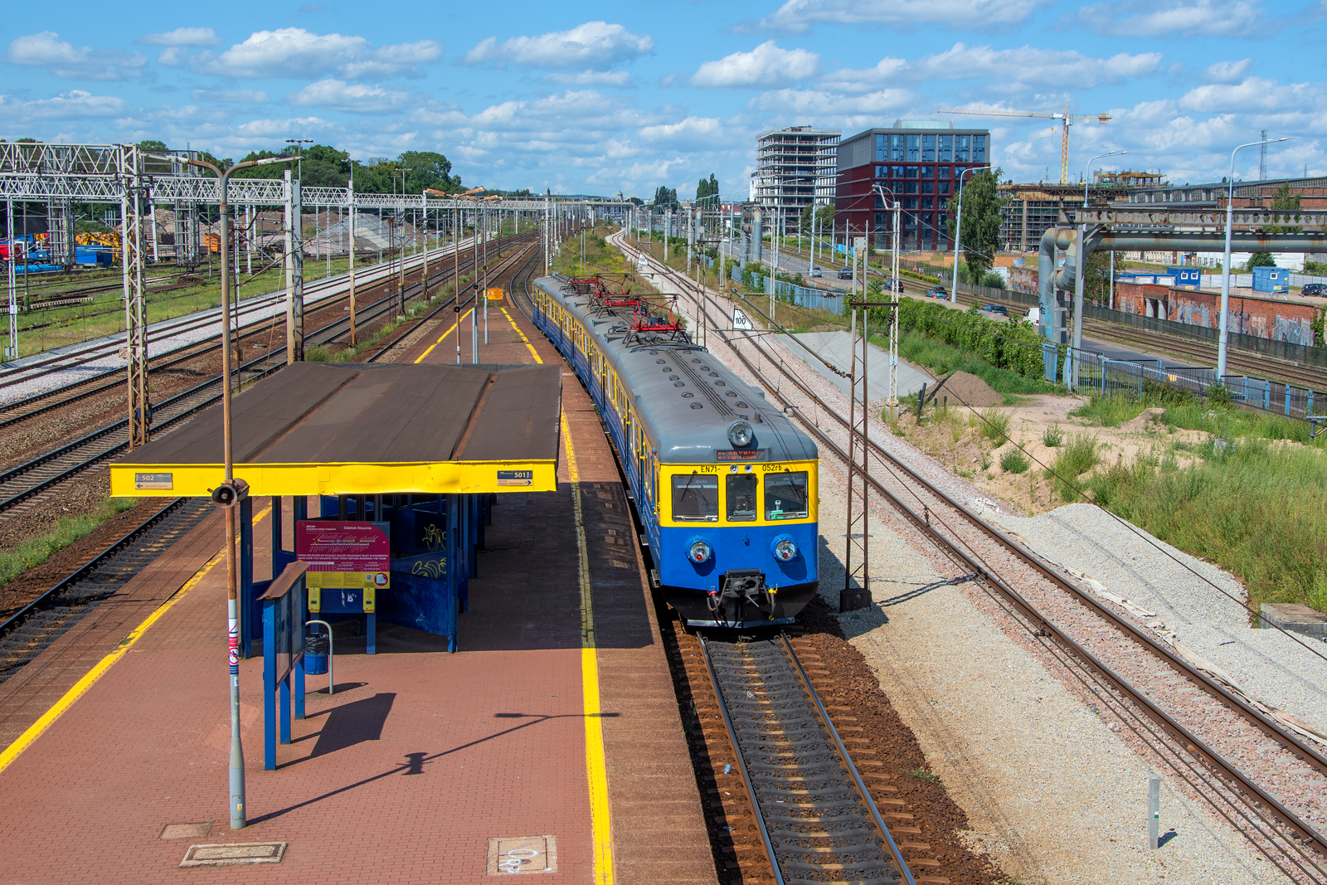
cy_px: 442
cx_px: 664
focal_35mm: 45
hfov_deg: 43.6
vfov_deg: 29.9
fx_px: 1659
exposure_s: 1/640
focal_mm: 30
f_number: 9
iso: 125
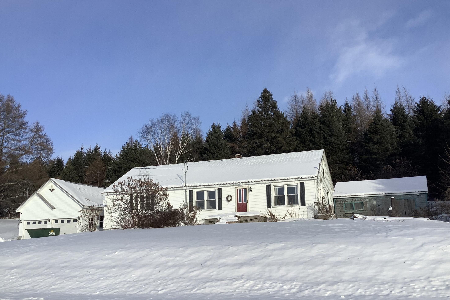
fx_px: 412
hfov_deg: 57.2
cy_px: 150
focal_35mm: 33
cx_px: 229
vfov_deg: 40.0
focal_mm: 3.3
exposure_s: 1/1812
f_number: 2.4
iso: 25
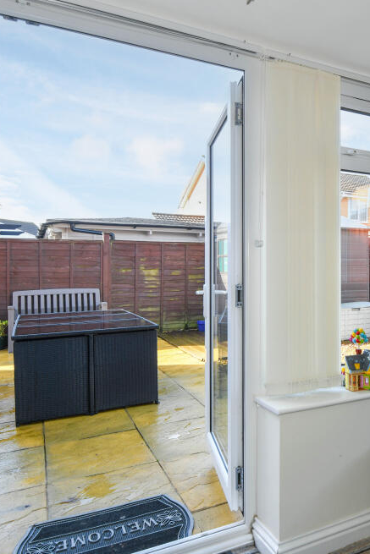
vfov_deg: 71.5
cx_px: 258
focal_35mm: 25
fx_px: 385
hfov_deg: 50.0
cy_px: 268
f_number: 6.3
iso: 400
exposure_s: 1/250
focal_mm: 16
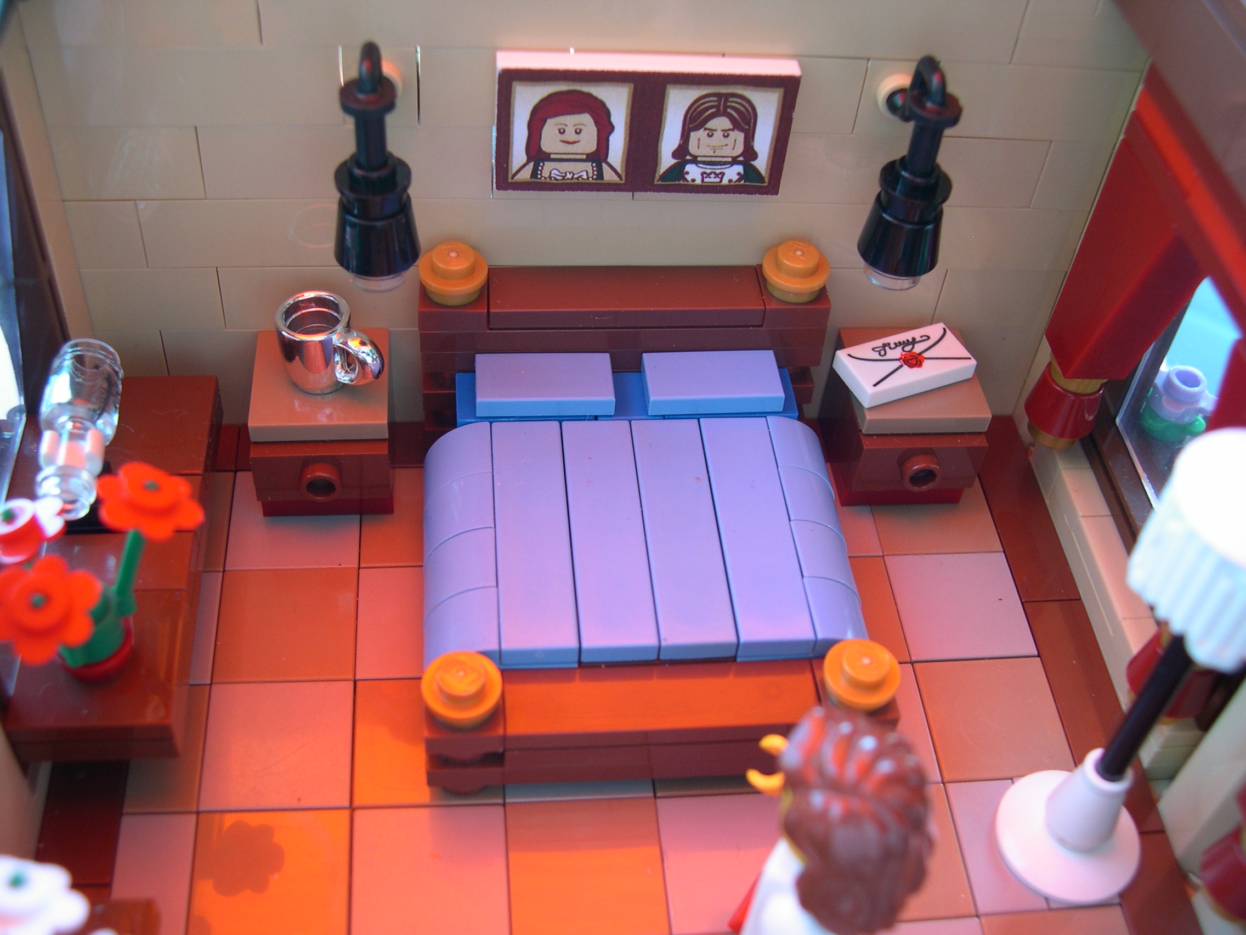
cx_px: 623
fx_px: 1368
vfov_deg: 37.7
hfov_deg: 49.0
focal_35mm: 38
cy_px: 468
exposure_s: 1/21.5
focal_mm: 8
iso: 100
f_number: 2.8
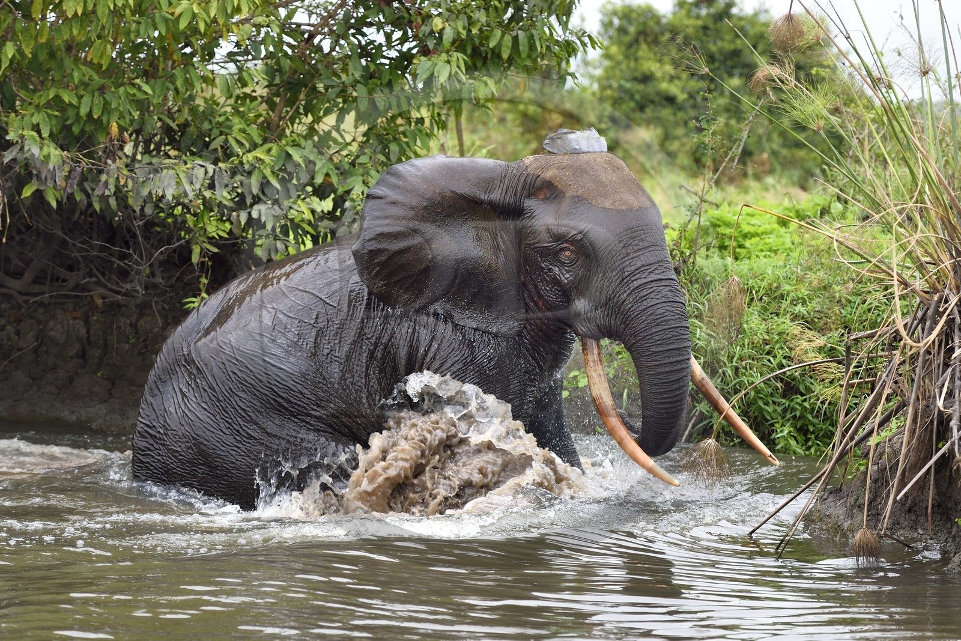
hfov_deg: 20.0
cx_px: 480
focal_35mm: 102
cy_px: 320
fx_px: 2723
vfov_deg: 13.4
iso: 800
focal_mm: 102
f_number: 4.5
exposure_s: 1/500
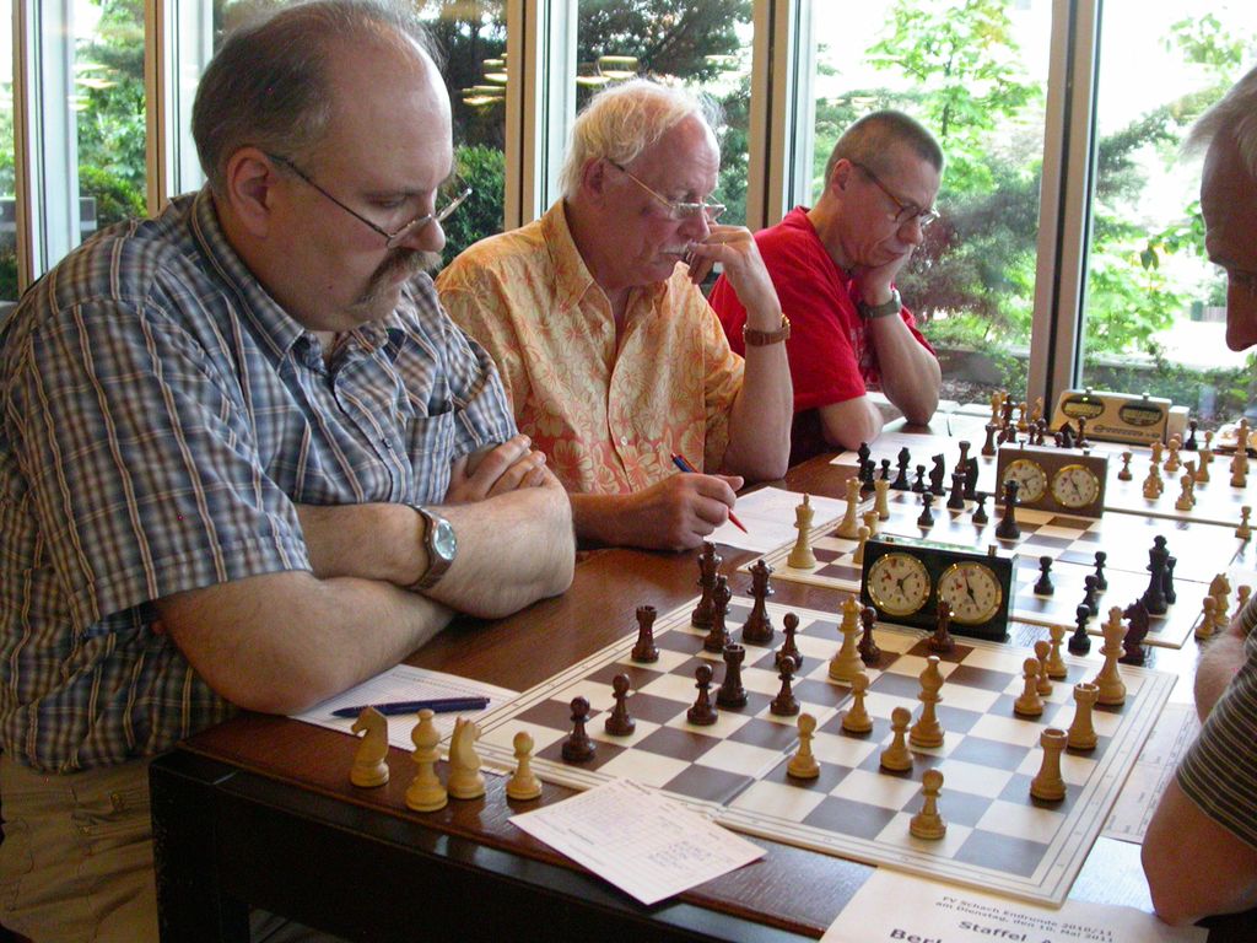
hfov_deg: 49.0
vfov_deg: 37.7
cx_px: 628
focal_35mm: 38
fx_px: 1380
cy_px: 472
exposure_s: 1/28.8
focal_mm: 7.85
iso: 400
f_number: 2.6
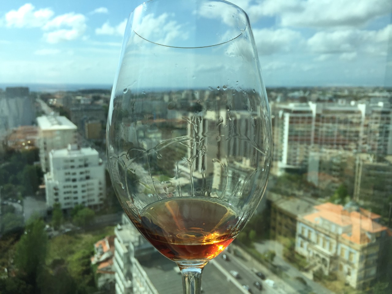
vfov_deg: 48.2
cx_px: 196
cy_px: 147
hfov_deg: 61.7
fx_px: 328
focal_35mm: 29
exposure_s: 1/989
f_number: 2.2
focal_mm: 4.15
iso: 32
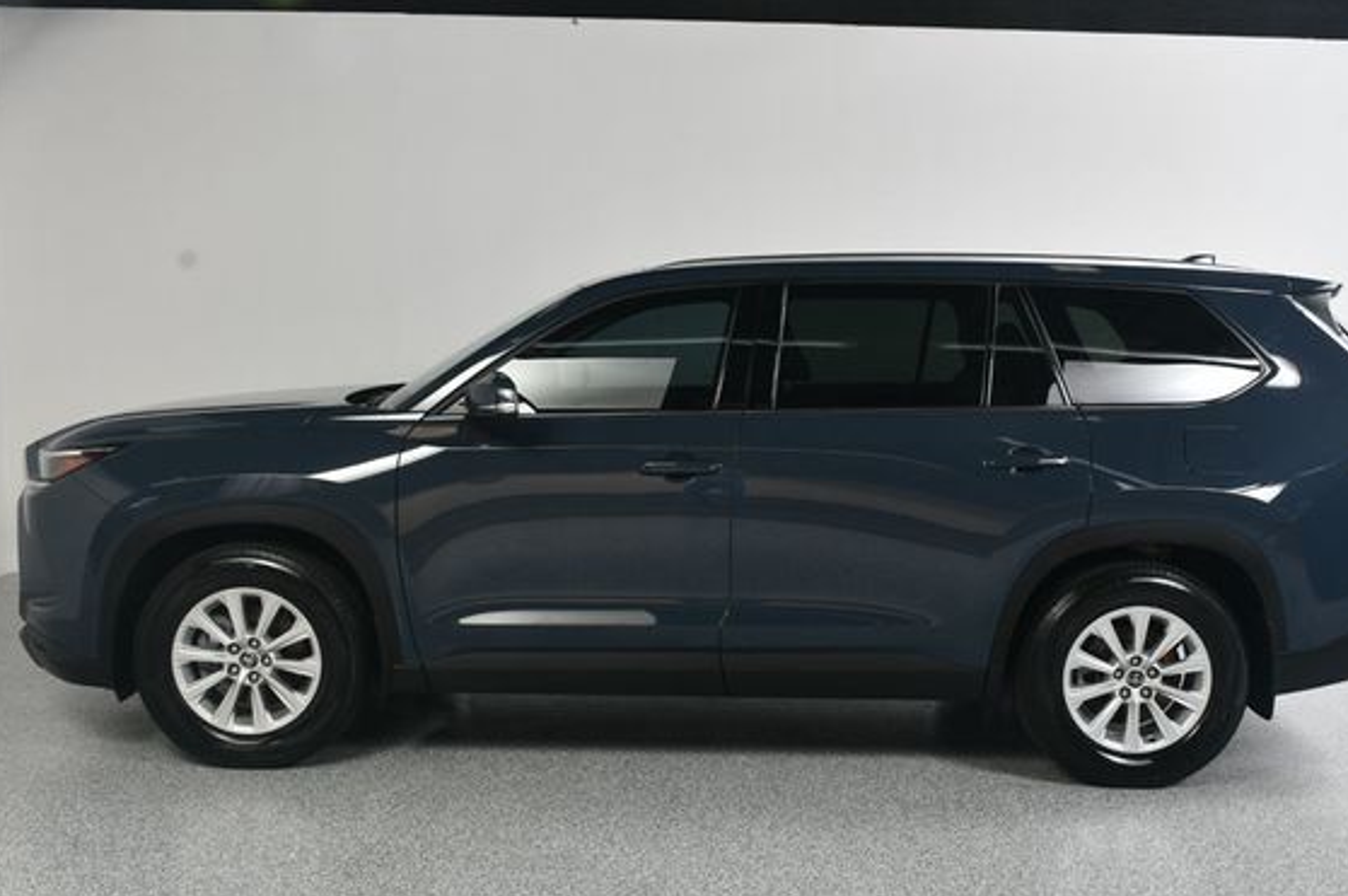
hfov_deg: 49.6
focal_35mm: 39
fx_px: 1459
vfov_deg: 34.1
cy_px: 493
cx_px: 722
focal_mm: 23
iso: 100
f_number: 10
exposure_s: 1/160
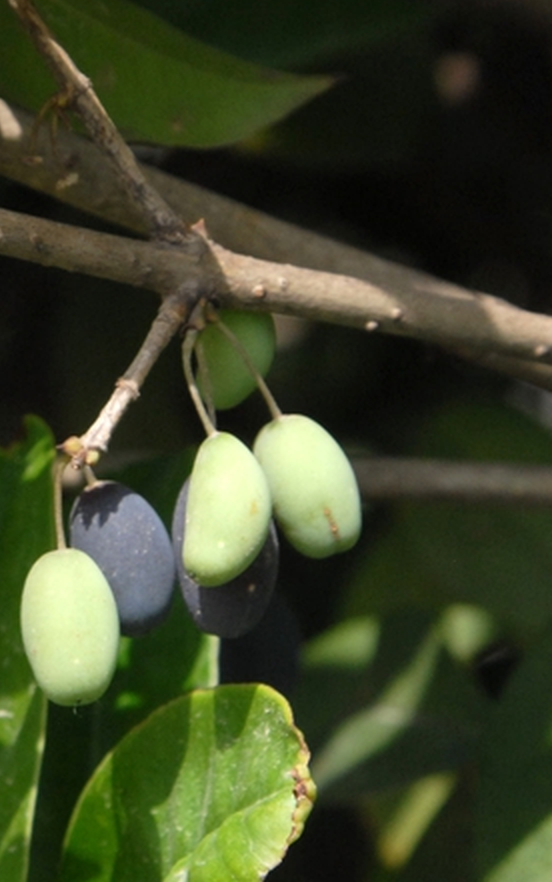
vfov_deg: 7.6
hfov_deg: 4.7
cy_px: 243
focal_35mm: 277
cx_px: -144
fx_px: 6661
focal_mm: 78
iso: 400
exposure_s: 1/320
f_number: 9
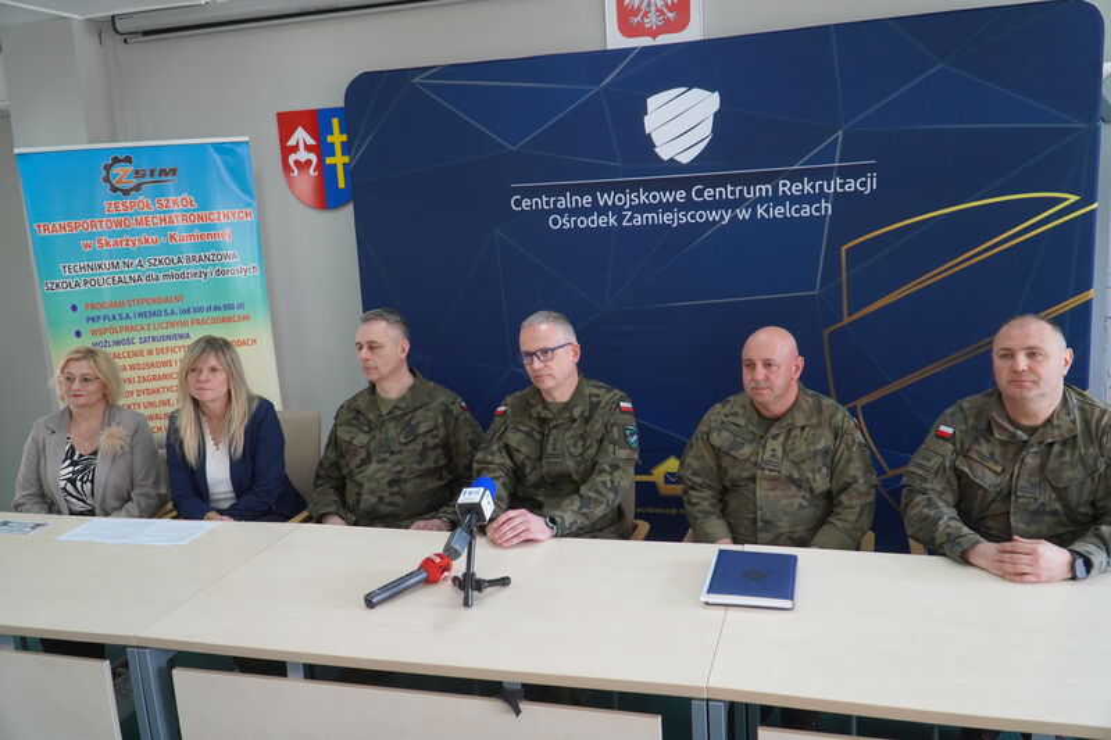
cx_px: 556
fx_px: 879
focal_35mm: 28
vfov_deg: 45.7
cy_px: 370
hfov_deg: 64.6
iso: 1000
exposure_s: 1/160
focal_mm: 19
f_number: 4
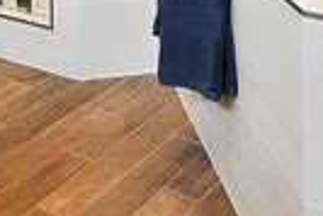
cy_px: -256
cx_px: 202
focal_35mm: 72
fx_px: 647
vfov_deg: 14.5
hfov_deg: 27.9
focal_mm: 10
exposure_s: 1/10
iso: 250
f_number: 8
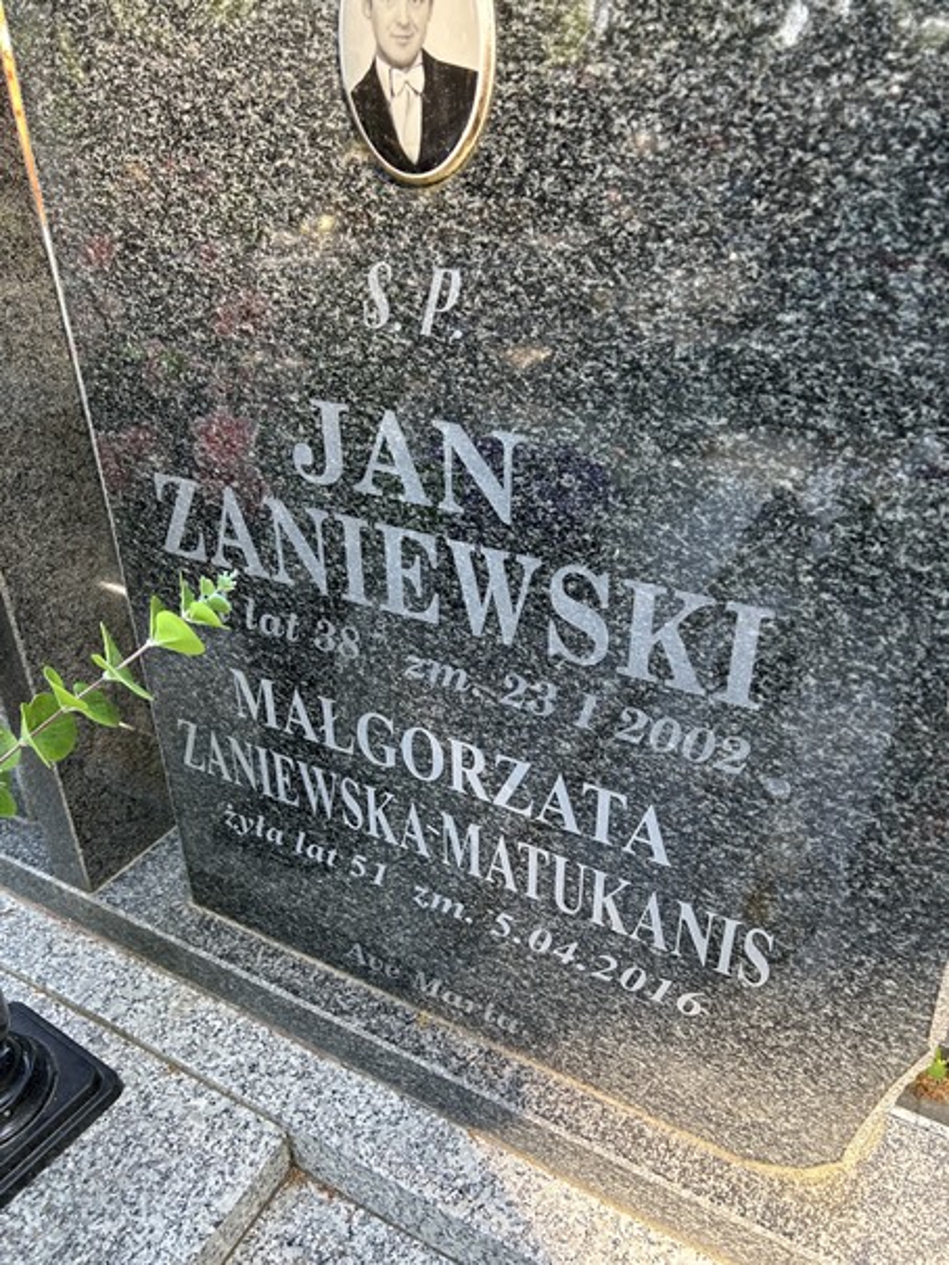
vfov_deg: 67.3
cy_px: 632
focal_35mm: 26
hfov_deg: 53.1
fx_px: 950
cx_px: 474
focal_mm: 5.7
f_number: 1.5
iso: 40
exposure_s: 1/160
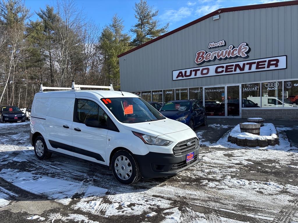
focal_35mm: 26
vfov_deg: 53.1
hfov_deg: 67.3
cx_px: 149
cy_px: 112
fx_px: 224
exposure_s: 1/2151
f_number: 1.6
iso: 50
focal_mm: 5.96
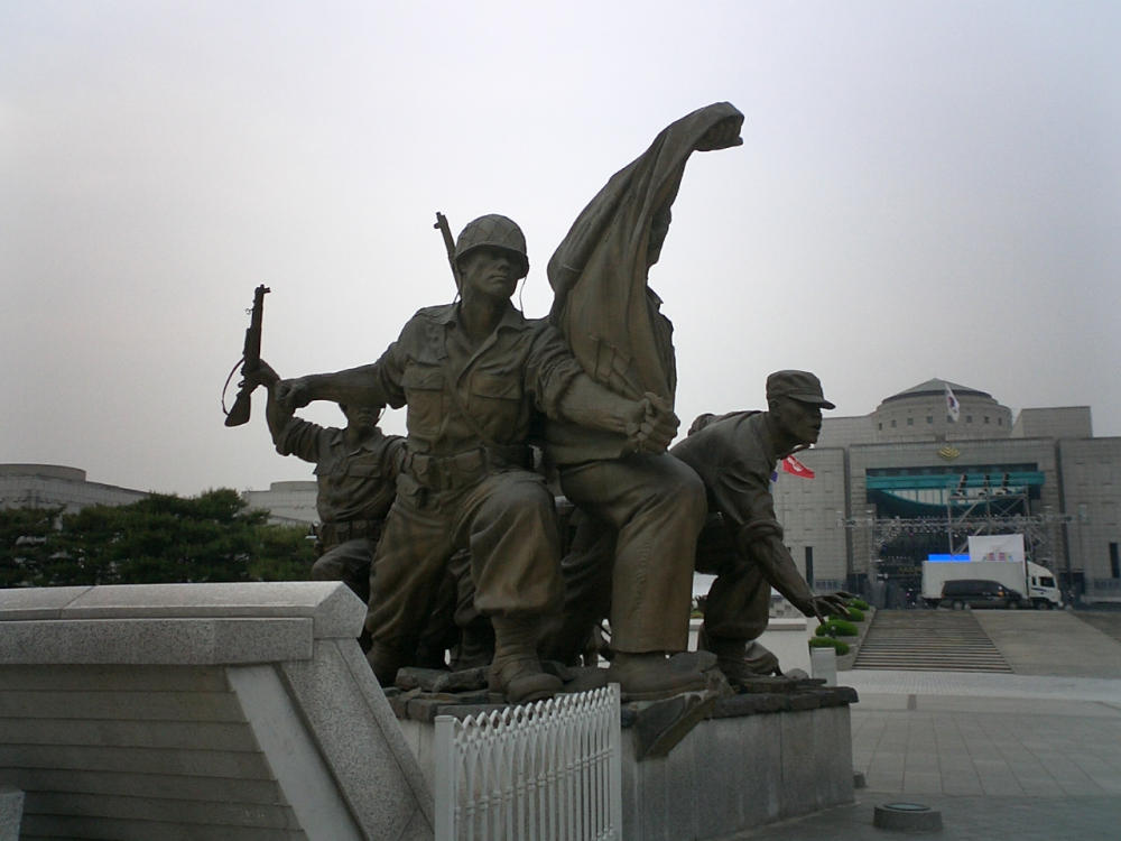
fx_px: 1198
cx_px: 560
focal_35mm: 37
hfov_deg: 50.1
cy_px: 420
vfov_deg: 38.7
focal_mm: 5.6
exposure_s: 1/160
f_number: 3.5
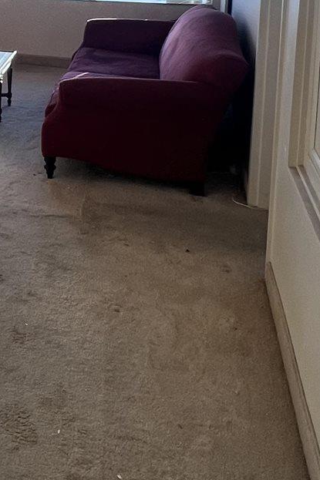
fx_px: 667
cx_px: -199
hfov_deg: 21.3
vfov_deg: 35.7
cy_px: -1
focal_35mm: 50
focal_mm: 1.57
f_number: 1.8
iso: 32
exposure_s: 1/156
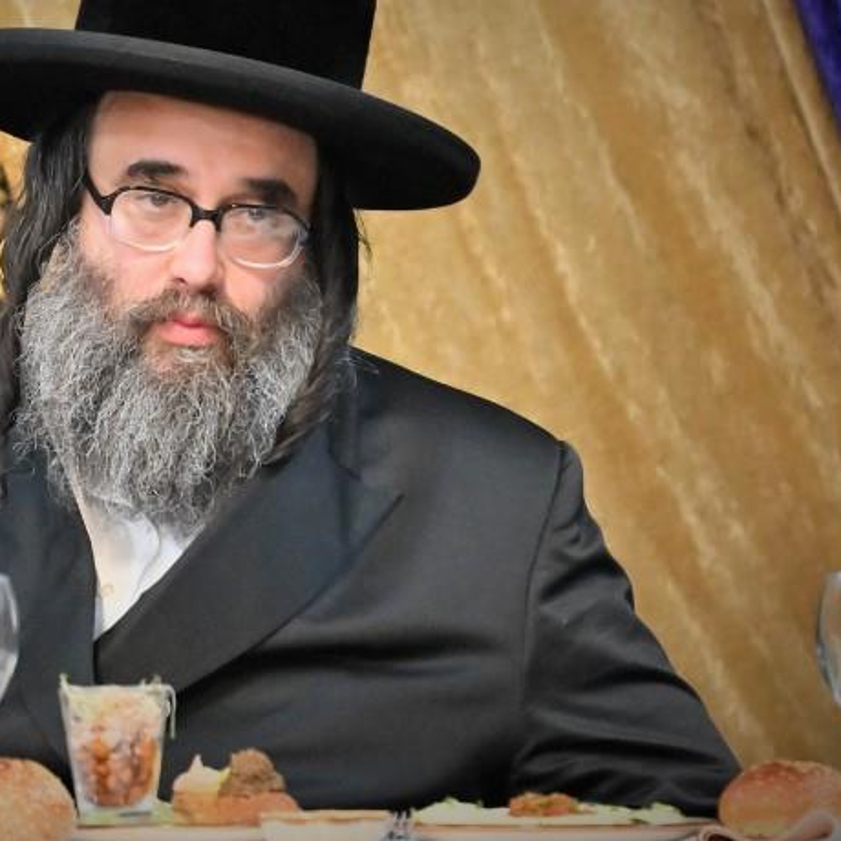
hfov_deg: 3.1
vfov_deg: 3.1
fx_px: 15585
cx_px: 218
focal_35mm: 567
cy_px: 360
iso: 1250
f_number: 2.8
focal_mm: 200
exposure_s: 1/160
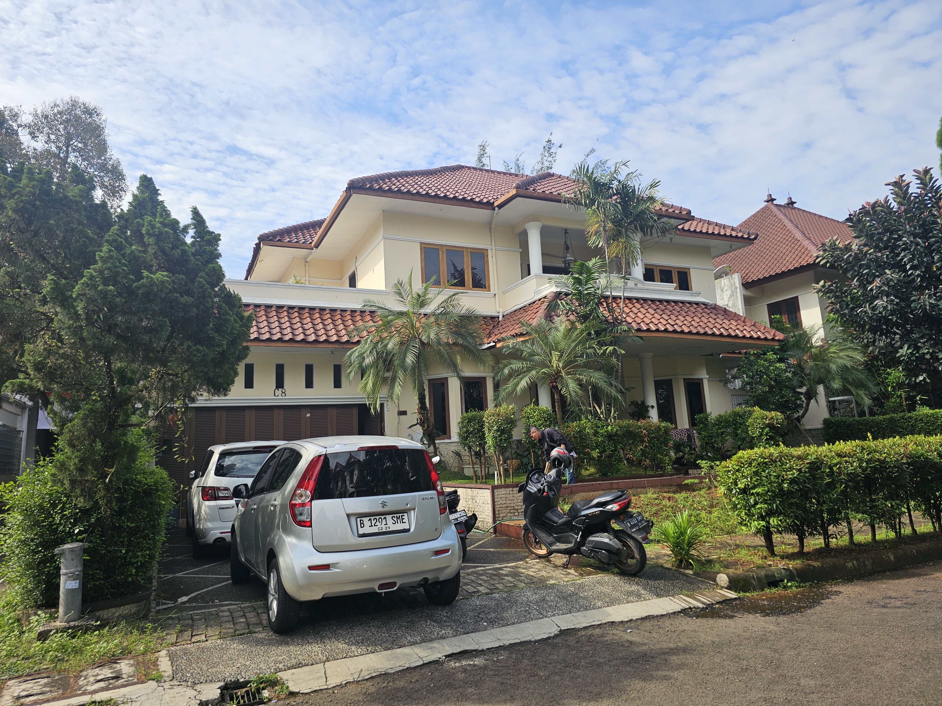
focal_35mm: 23
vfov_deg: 58.9
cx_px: 471
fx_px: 626
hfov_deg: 73.9
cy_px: 353
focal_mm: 6.3
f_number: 1.7
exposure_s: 1/582
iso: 10
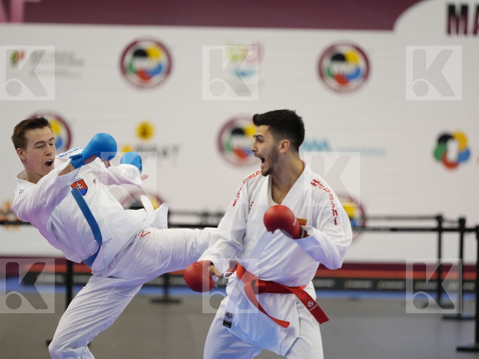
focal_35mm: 217
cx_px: 230
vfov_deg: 6.8
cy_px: 179
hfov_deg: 9.1
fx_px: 3003
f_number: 2.8
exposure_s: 1/1000
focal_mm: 200
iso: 2500
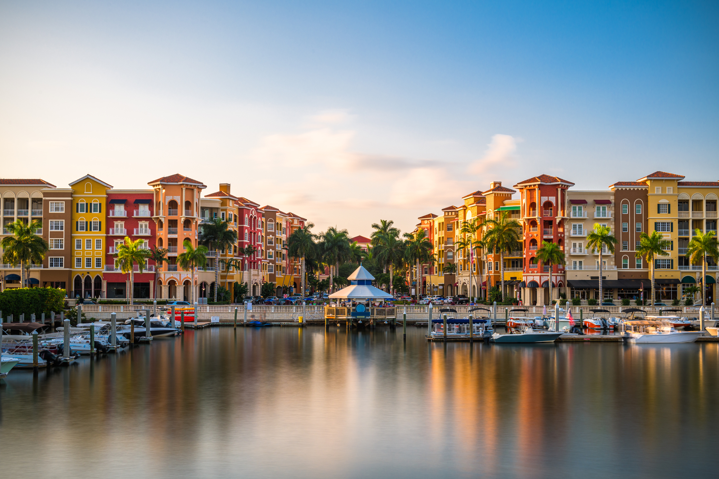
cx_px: 360
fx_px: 759
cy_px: 240
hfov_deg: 50.7
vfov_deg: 35.0
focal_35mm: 38
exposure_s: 30
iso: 64
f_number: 14
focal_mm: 38
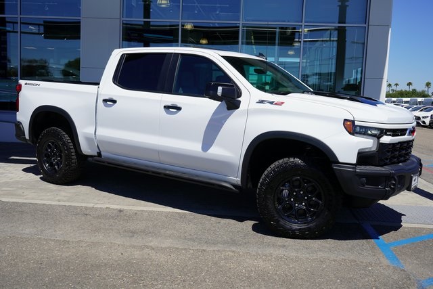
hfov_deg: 53.1
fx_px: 433
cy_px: 144
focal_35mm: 36
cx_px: 216
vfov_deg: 36.9
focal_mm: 36
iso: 100
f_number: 10
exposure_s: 1/200
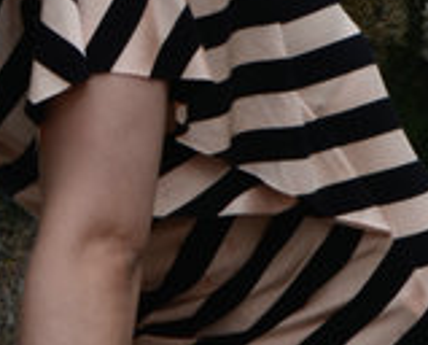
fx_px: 5460
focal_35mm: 430
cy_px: -171
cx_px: -308
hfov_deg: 4.4
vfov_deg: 3.6
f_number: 10
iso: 100
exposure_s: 1/60
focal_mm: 48
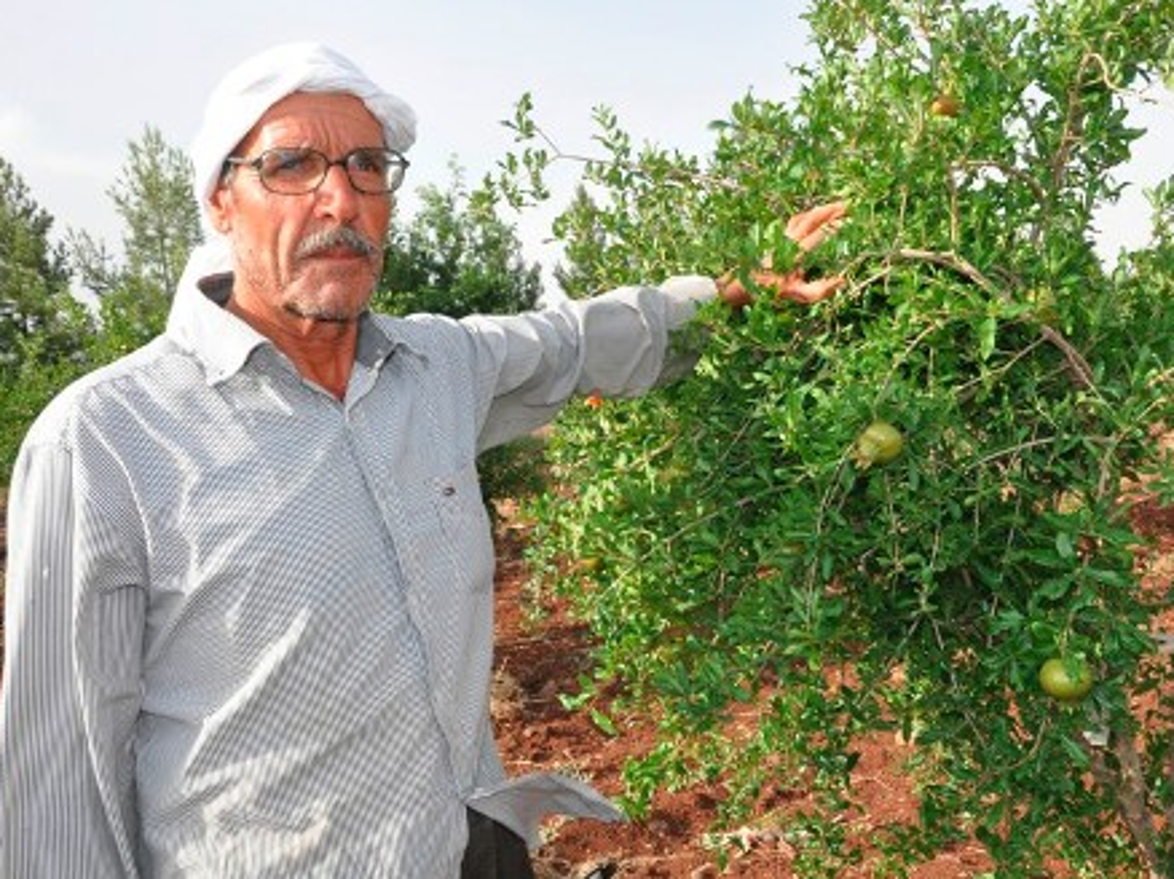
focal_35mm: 35
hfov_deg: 53.1
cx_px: 657
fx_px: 1171
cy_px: 437
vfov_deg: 41.1
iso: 800
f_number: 16
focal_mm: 21
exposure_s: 1/200
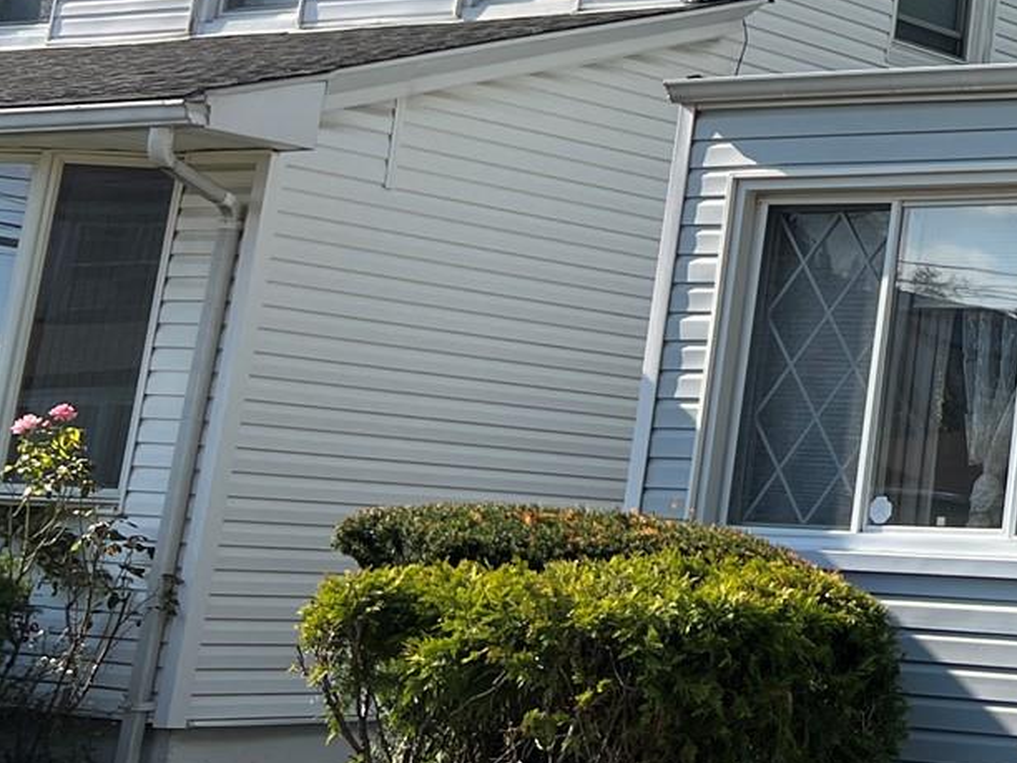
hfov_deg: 19.1
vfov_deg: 16.7
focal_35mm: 87
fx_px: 2556
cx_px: 1620
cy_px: 28
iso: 50
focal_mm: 5.7
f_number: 1.5
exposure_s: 1/2841
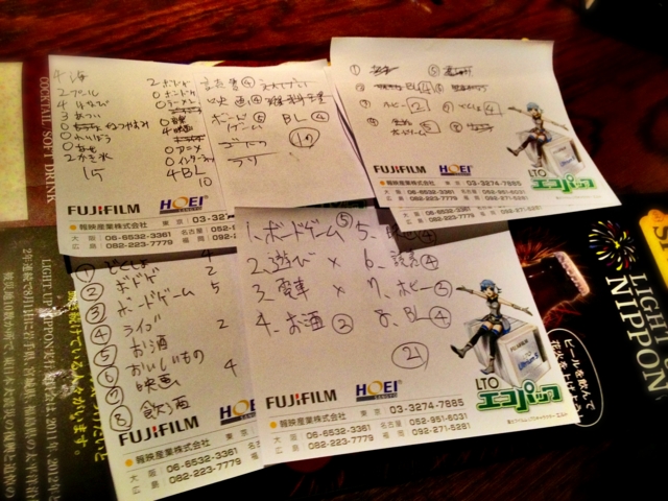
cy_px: 250
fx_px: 675
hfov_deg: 52.6
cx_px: 334
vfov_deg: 40.7
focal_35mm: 35
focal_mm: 4.28
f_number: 2.4
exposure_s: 1/20
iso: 250
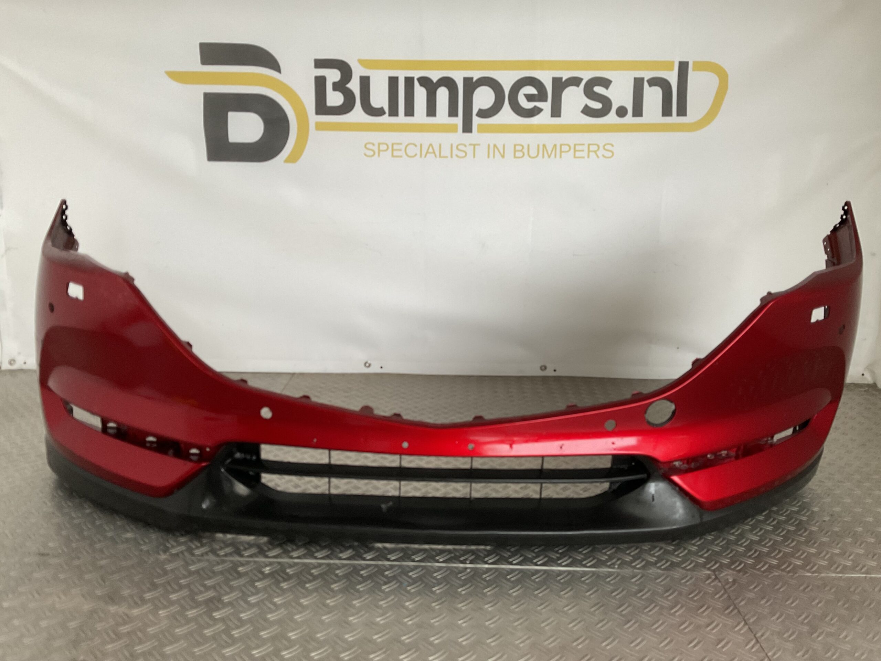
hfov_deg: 61.7
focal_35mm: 29
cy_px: 330
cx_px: 440
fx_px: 738
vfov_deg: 48.2
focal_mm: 3
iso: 80
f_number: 1.8
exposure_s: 1/60
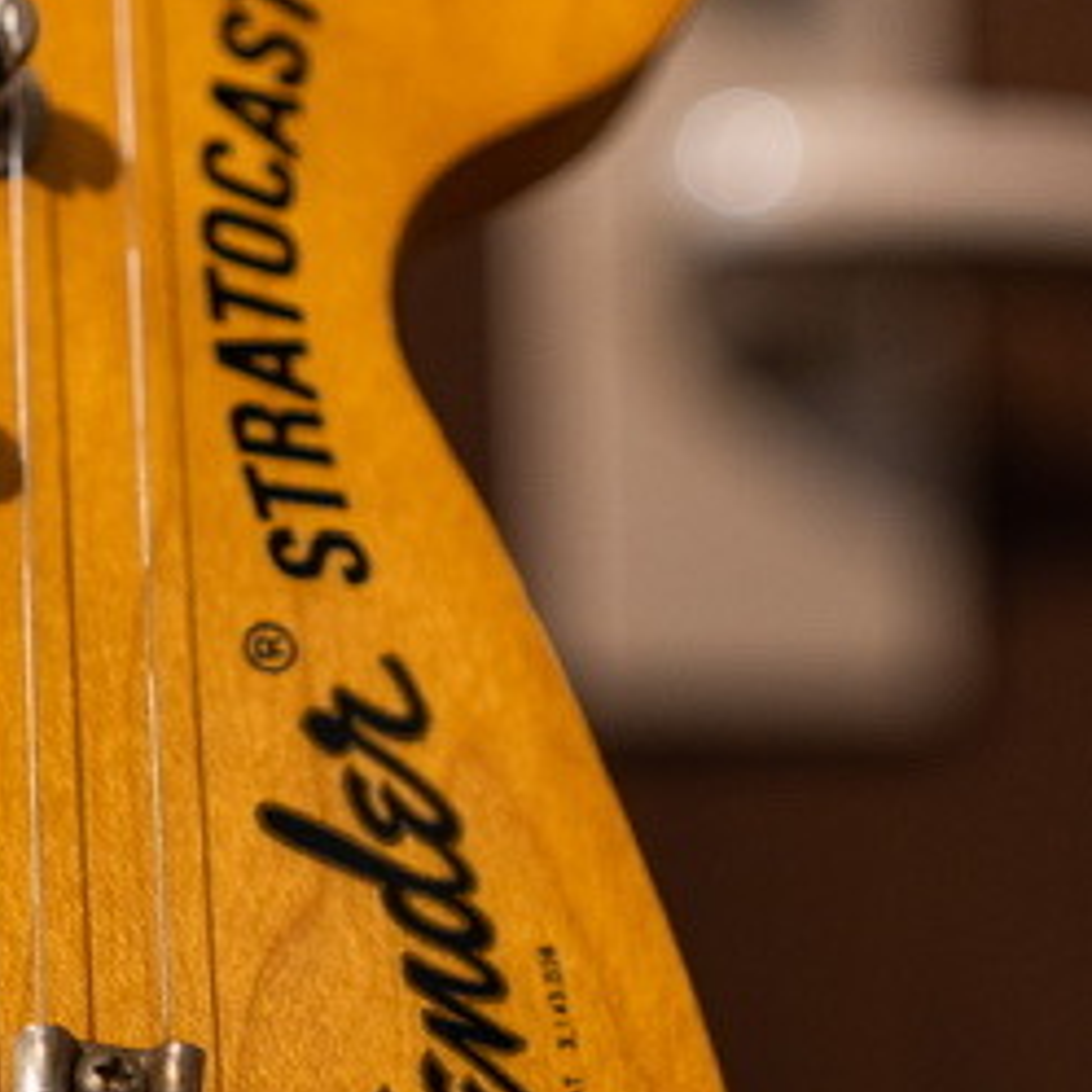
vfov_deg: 11.6
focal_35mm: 148
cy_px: 1197
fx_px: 5282
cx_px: 320
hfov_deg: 11.8
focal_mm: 40
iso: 640
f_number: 2
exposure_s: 1/40
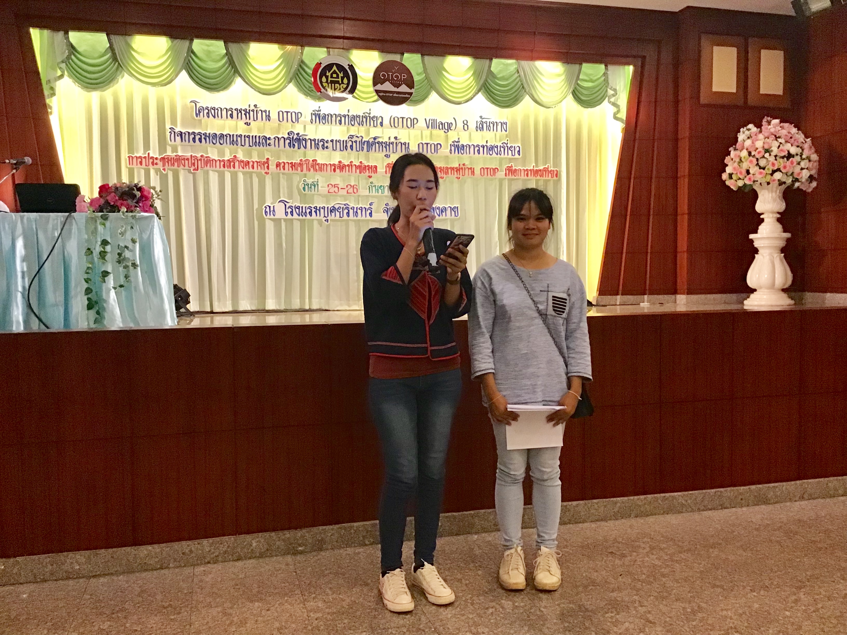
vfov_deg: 45.4
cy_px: 318
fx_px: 759
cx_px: 424
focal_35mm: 31
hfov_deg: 58.4
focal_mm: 3.3
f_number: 2.4
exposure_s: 1/25
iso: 200
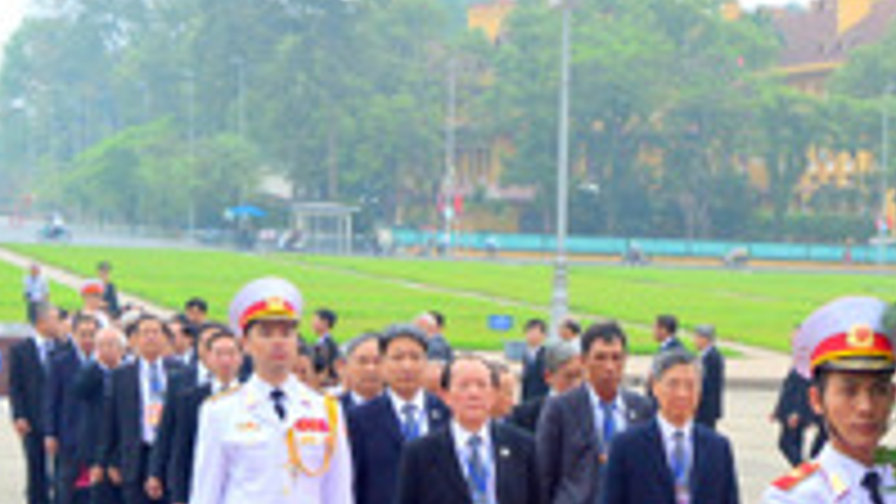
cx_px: 833
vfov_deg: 9.5
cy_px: 650
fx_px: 2994
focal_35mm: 126
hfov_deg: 16.8
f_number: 6.3
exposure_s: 1/160
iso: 400
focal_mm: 32
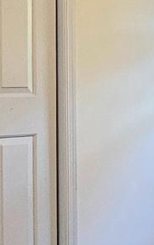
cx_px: 267
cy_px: 87
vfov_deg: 21.8
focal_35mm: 95
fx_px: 637
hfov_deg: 12.7
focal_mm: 2.2
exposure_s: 1/30
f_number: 2.2
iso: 320
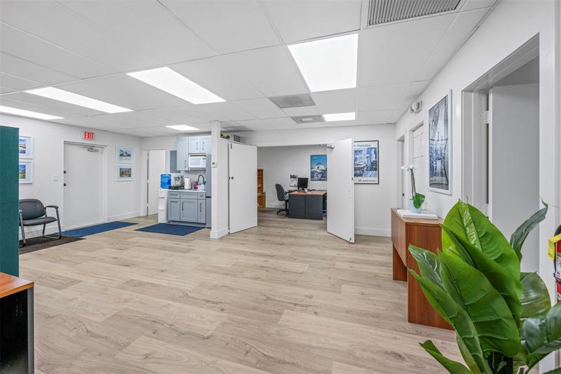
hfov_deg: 104.3
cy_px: 187
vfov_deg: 81.2
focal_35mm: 14
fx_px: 218
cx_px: 280
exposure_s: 1/13
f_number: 8
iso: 200
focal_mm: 14
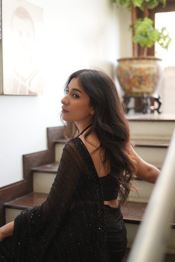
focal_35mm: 50
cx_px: 88
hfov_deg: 27.0
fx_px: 364
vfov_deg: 39.6
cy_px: 131
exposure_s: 1/160
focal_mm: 50
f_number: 2
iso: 500
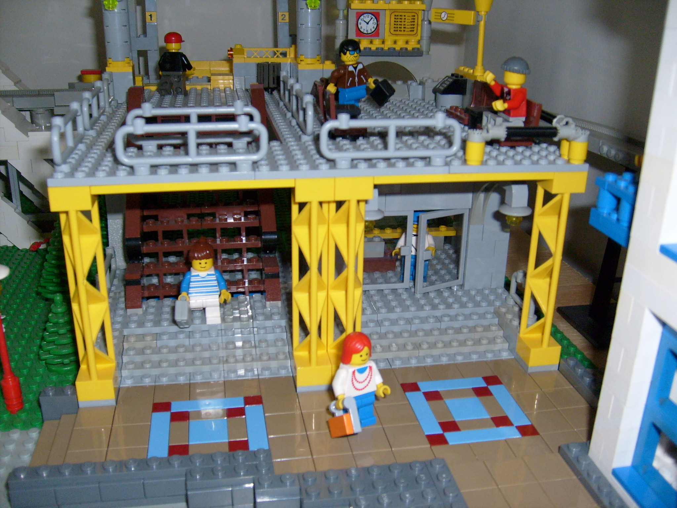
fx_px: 685
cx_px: 338
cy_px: 254
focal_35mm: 35
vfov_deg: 40.7
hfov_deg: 52.6
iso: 100
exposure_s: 1/45
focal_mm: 5.8
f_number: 2.8
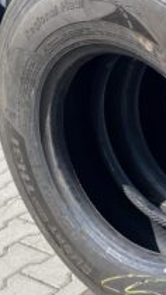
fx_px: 454
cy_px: 141
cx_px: 181
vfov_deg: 36.0
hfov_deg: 19.8
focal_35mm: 58
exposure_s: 1/1330
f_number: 1.8
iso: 32
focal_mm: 4.25
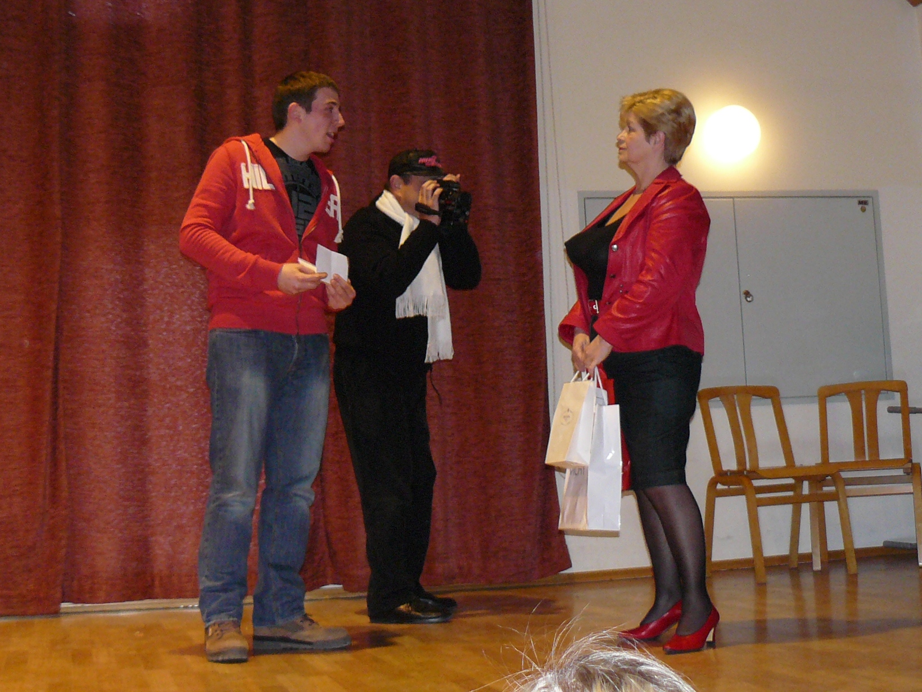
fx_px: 959
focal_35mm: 36
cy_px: 346
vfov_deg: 39.7
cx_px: 461
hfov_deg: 51.4
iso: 200
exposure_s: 1/30
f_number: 2.8
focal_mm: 6
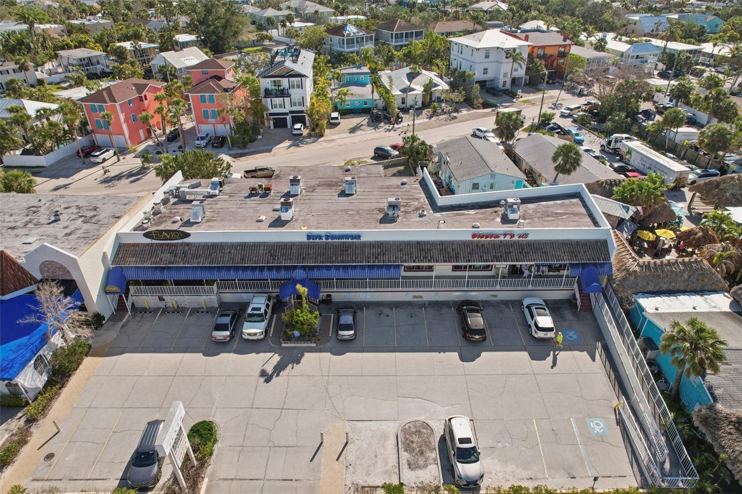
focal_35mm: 22
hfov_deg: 78.6
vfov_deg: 57.2
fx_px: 453
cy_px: 247
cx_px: 371
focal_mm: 8.4
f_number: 2.8
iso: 120
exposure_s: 1/1500
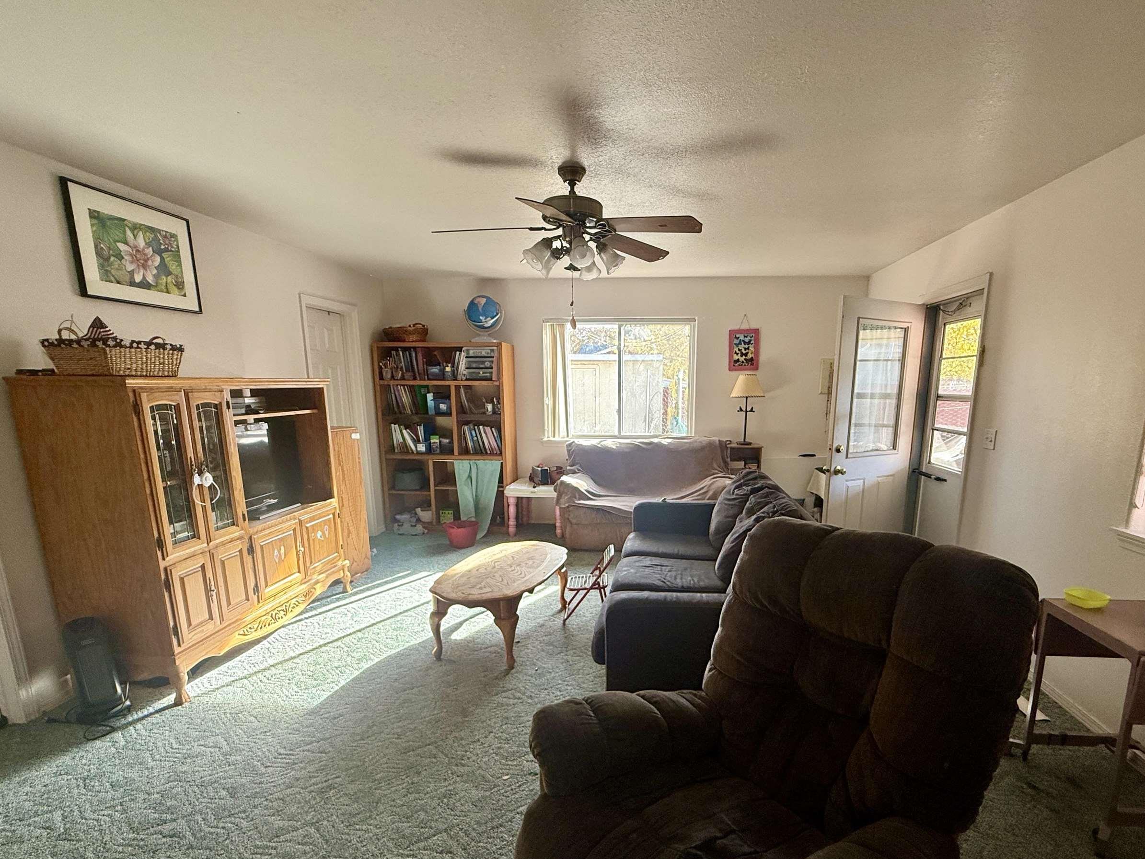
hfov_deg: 87.5
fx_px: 595
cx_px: 629
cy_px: 512
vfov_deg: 70.9
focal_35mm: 18
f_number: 2.2
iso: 125
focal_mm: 2.22
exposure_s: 1/99
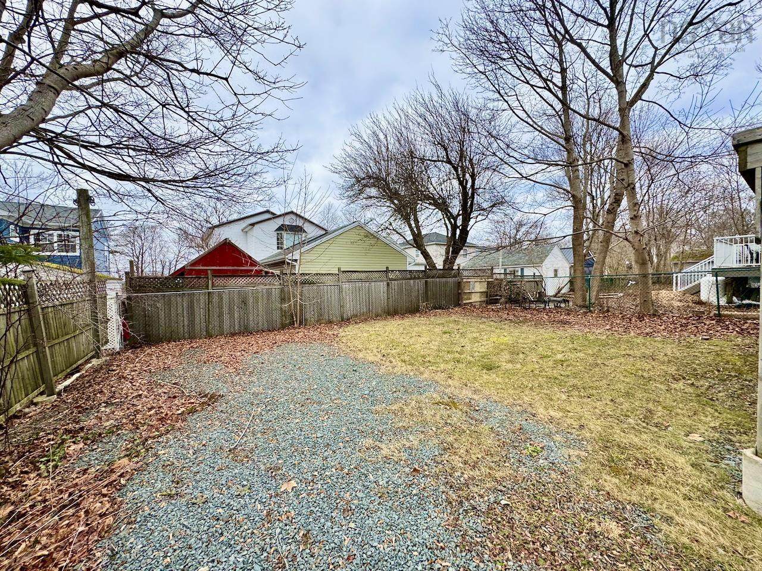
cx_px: 381
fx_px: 308
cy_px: 286
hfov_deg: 102.1
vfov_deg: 85.7
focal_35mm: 14
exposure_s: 1/211
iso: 40
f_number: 2.2
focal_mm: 2.22
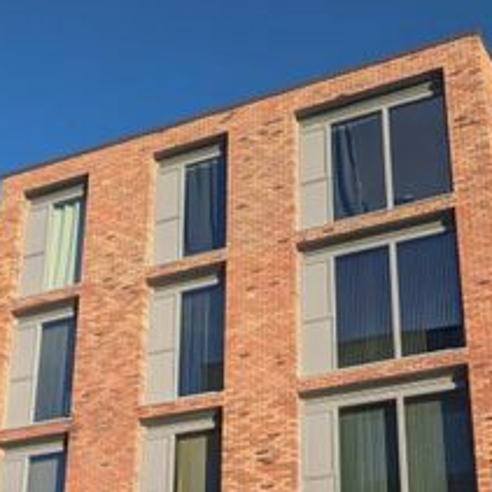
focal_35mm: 47
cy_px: 551
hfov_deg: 36.1
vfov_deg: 31.6
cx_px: 245
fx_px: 756
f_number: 2.2
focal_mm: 2.22
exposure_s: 1/802
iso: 36
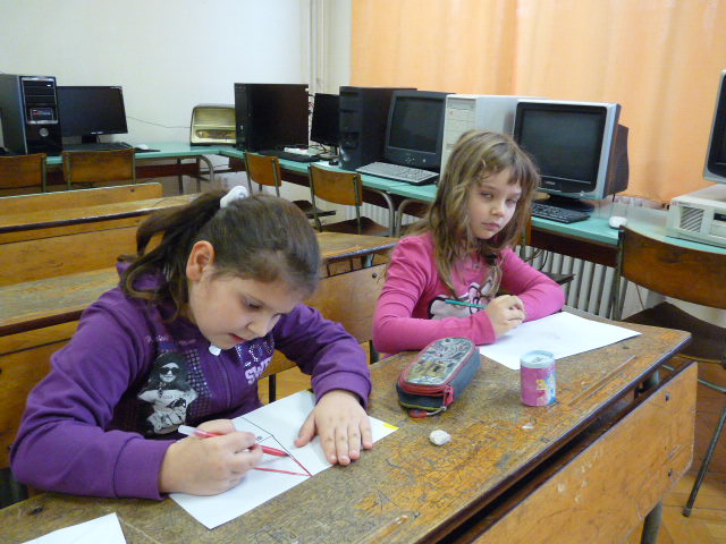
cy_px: 272
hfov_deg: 65.3
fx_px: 566
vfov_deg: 51.4
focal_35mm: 27
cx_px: 363
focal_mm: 4.8
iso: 800
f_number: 2.8
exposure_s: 1/50
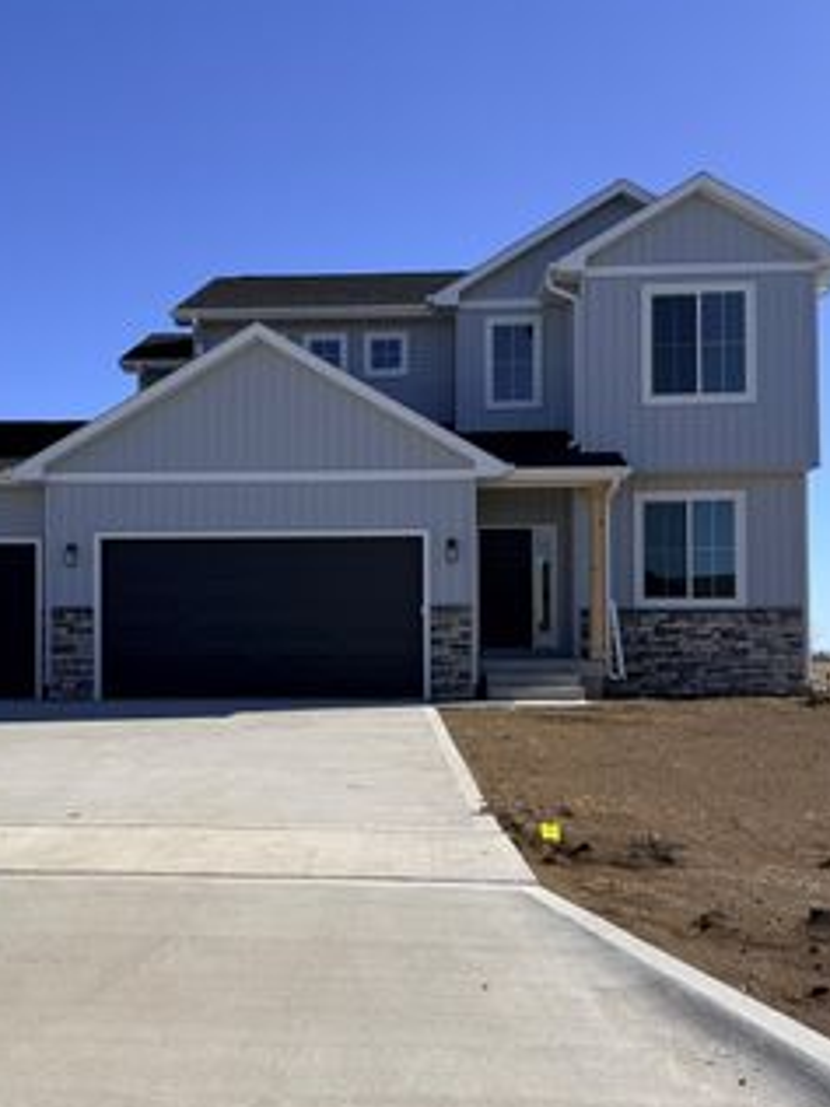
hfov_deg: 37.6
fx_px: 1215
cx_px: 326
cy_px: 611
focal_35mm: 38
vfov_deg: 48.9
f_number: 1.78
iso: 80
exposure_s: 1/6711
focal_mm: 6.76
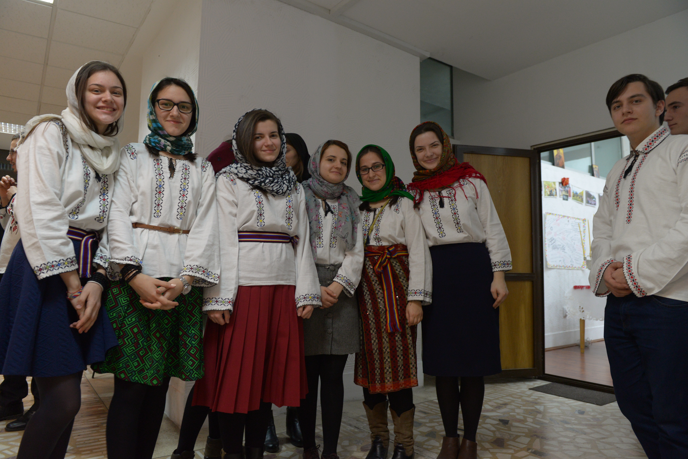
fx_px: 459
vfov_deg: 53.2
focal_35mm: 24
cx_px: 344
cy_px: 230
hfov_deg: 73.7
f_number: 4
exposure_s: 1/60
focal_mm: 24
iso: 1600
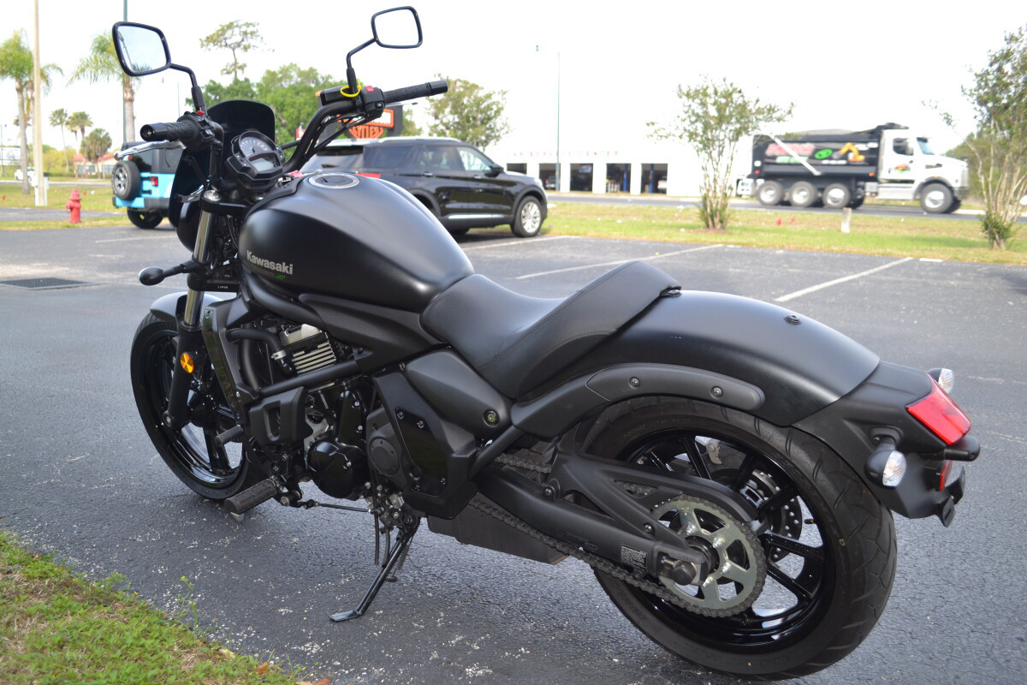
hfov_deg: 61.9
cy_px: 342
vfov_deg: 43.6
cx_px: 514
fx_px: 856
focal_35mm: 30
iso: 100
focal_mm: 20
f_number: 4
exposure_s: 1/200
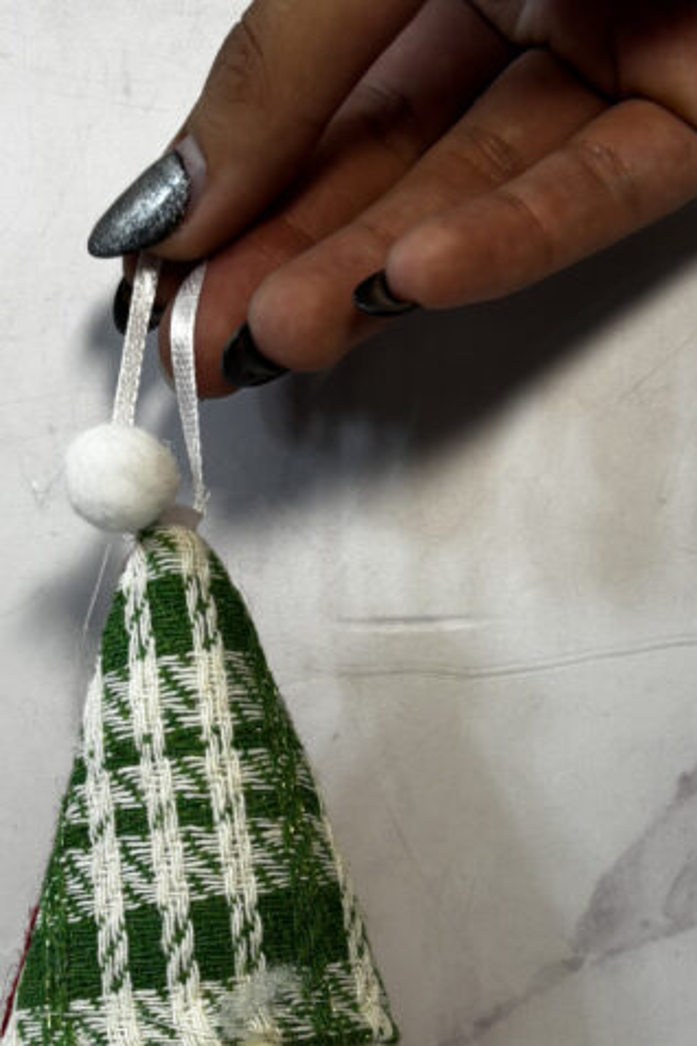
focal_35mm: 58
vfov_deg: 33.0
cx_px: 245
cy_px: 912
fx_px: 1684
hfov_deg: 23.3
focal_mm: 5.96
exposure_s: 1/100
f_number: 1.6
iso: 50
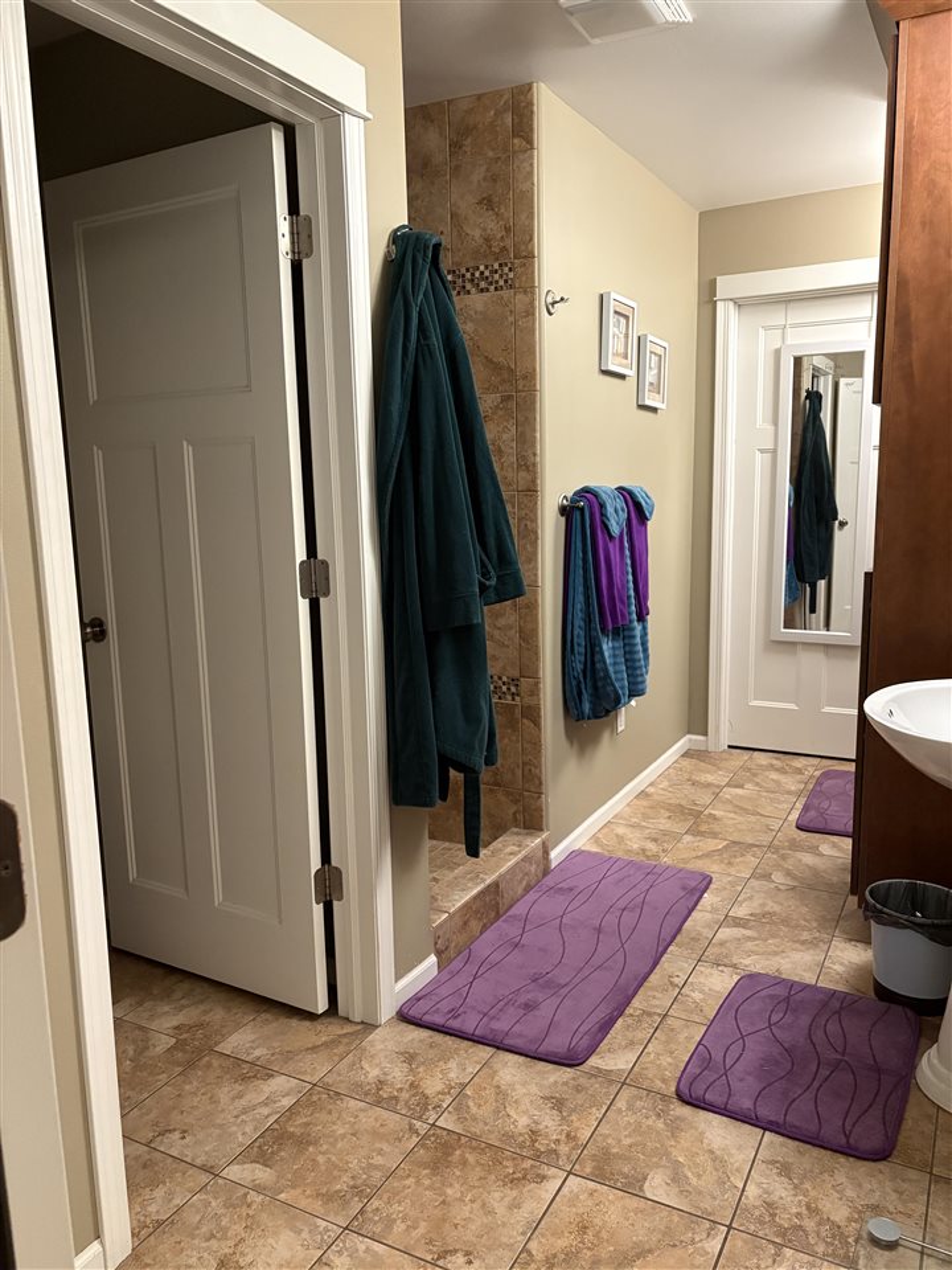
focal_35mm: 26
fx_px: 953
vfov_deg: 67.3
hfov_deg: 53.1
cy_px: 635
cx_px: 476
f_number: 1.6
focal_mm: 5.96
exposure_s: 1/60
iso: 500
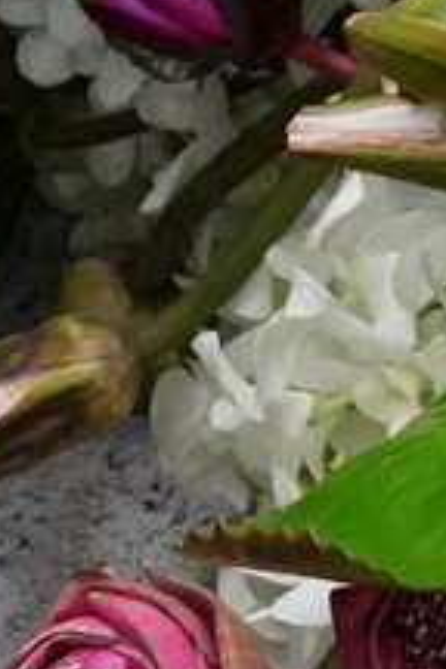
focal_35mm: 178
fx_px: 3308
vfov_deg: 10.1
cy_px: -932
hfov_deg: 7.2
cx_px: 1067
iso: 4000
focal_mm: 16
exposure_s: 1/250
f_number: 5
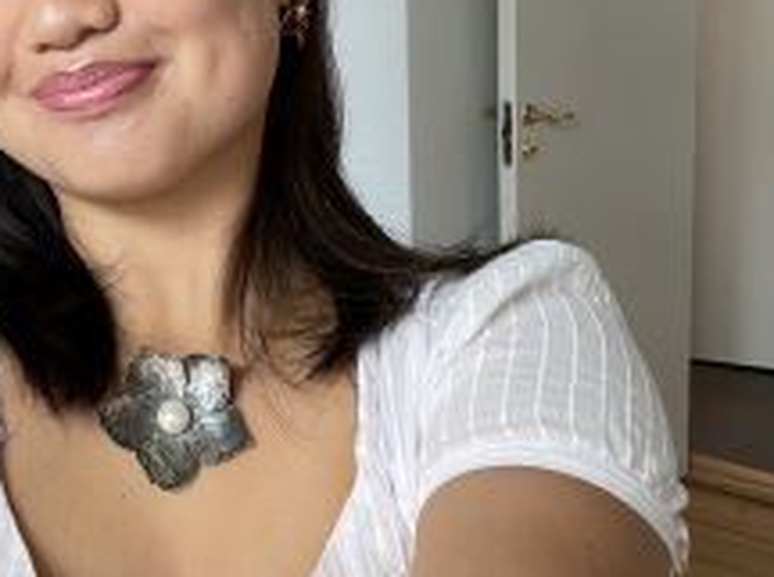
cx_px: 39
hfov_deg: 36.6
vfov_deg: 29.3
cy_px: 99
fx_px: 1071
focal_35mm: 48
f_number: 2.2
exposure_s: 1/60
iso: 100
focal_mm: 2.71
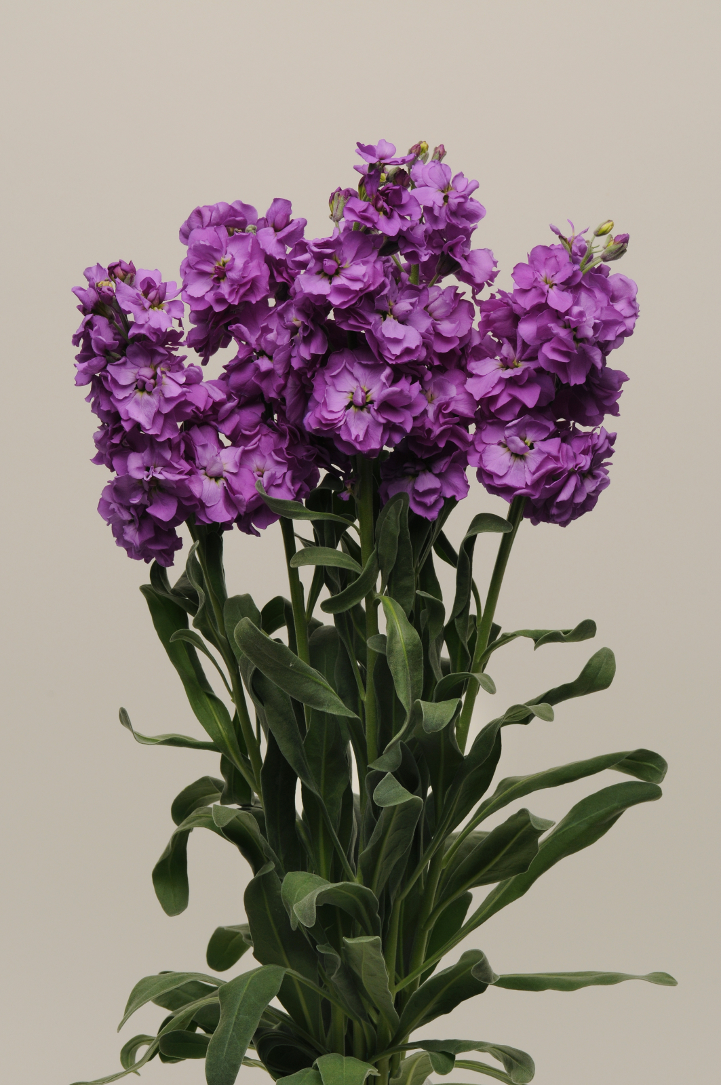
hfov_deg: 8.7
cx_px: 360
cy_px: 542
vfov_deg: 13.1
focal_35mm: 158
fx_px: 4742
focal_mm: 105
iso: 200
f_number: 18
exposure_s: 1/60
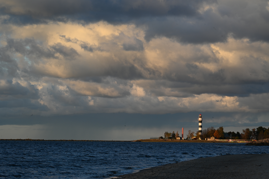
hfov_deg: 13.7
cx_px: 134
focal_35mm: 150
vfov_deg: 9.1
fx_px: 1120
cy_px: 90
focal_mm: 150
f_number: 16
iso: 400
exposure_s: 1/100
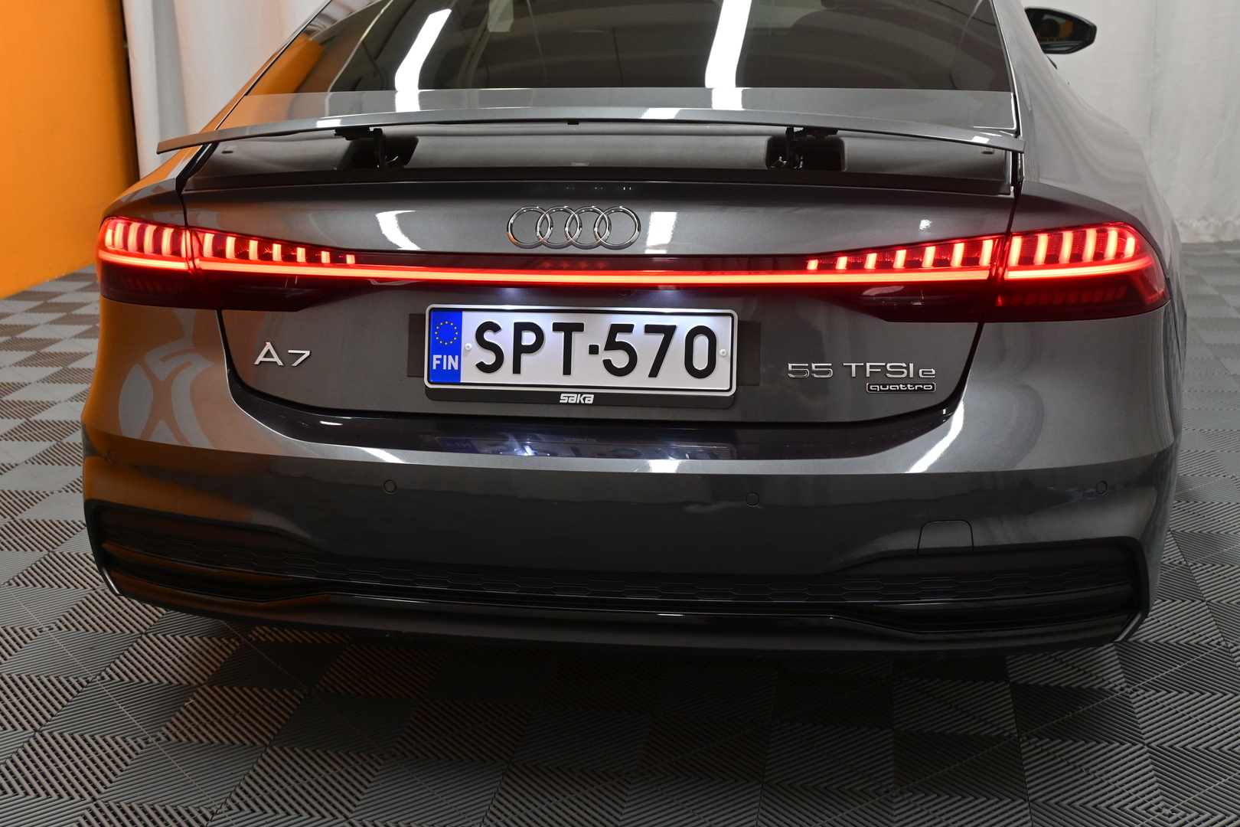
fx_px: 1550
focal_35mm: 45
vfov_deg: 29.9
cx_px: 620
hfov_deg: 43.6
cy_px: 414
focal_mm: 30
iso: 1250
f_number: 6.3
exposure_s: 1/100
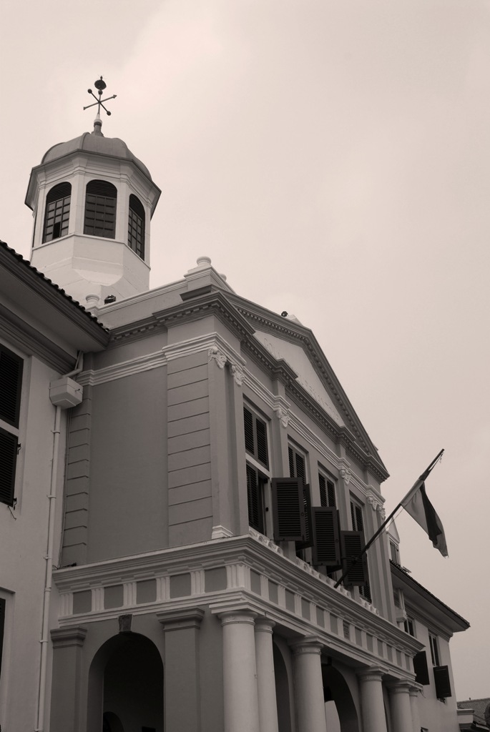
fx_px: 855
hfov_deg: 32.0
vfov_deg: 46.4
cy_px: 366
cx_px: 245
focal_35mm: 42
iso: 100
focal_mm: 28
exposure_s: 1/160
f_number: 11
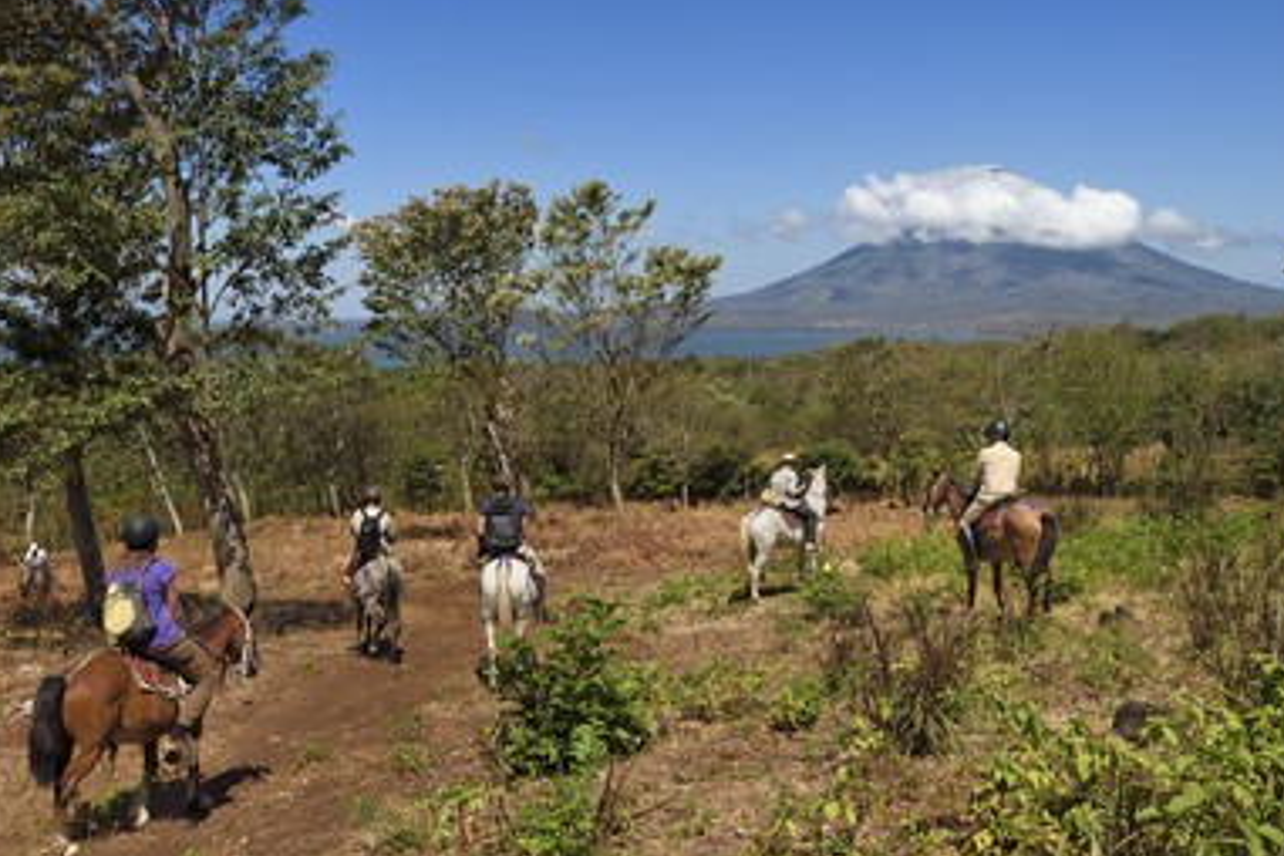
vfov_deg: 41.1
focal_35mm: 32
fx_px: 1141
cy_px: 418
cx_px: 691
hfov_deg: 58.7
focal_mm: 29
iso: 200
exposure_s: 1/400
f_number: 10
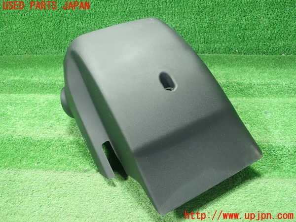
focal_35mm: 30
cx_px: 148
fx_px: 257
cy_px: 111
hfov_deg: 60.0
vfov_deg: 46.8
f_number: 2.3
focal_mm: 5.5
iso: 800
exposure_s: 1/80
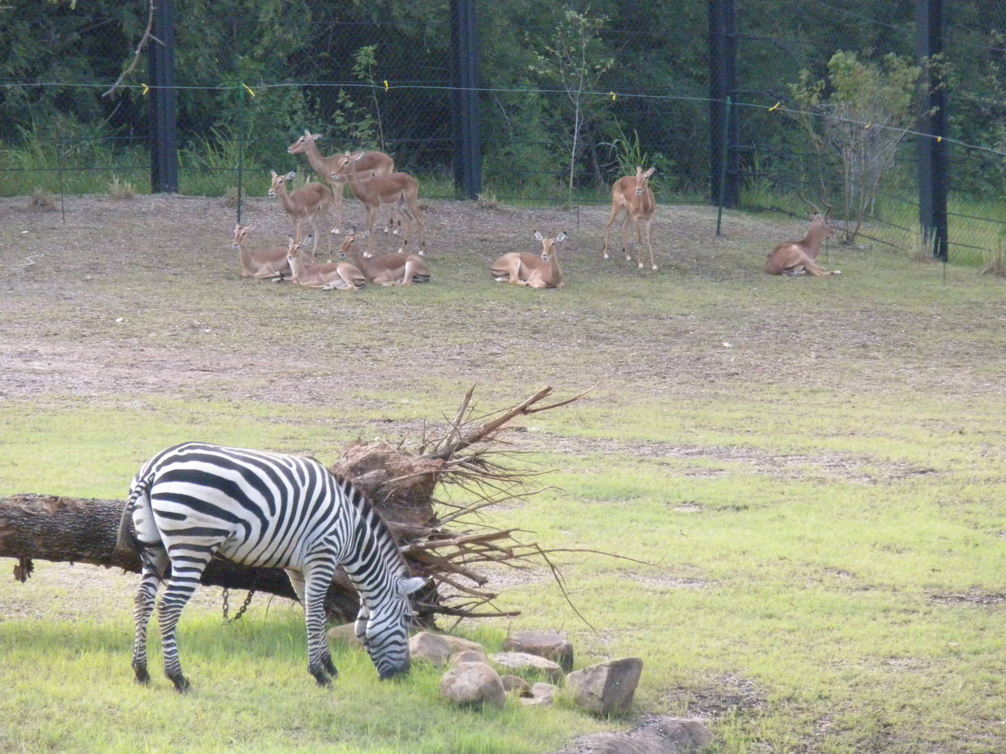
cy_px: 377
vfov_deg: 6.2
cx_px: 503
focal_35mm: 238
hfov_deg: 8.3
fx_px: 6917
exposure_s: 1/664
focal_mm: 42.1
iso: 552
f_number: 5.2
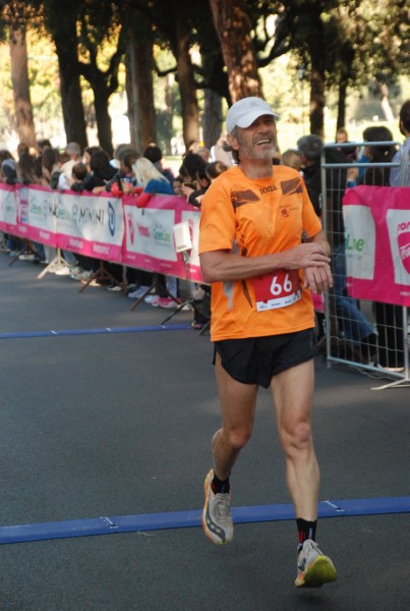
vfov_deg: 17.0
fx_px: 2039
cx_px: 205
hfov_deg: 11.5
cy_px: 306
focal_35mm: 120
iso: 1000
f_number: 5.6
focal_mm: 80
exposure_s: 1/250
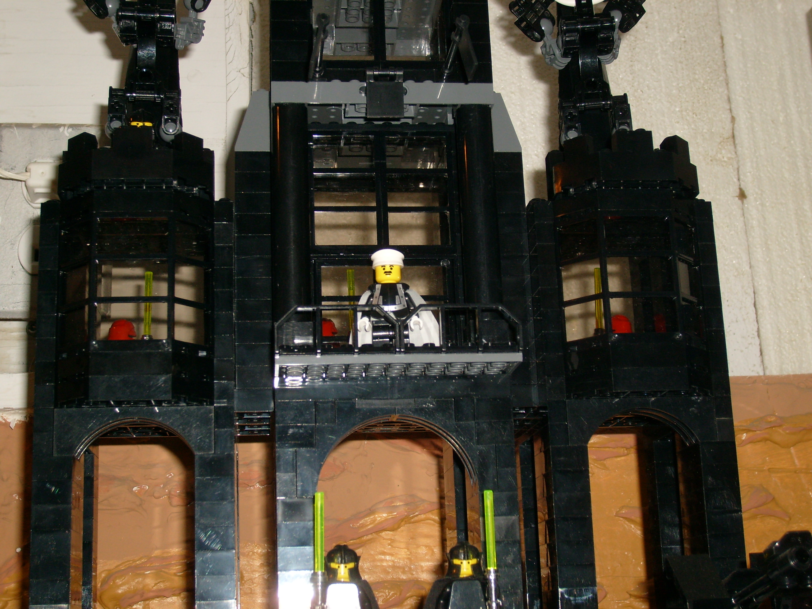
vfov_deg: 28.0
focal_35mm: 52
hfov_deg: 36.8
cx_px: 406
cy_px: 304
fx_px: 1220
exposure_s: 1/60
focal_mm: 8.7
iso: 100
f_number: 3.3
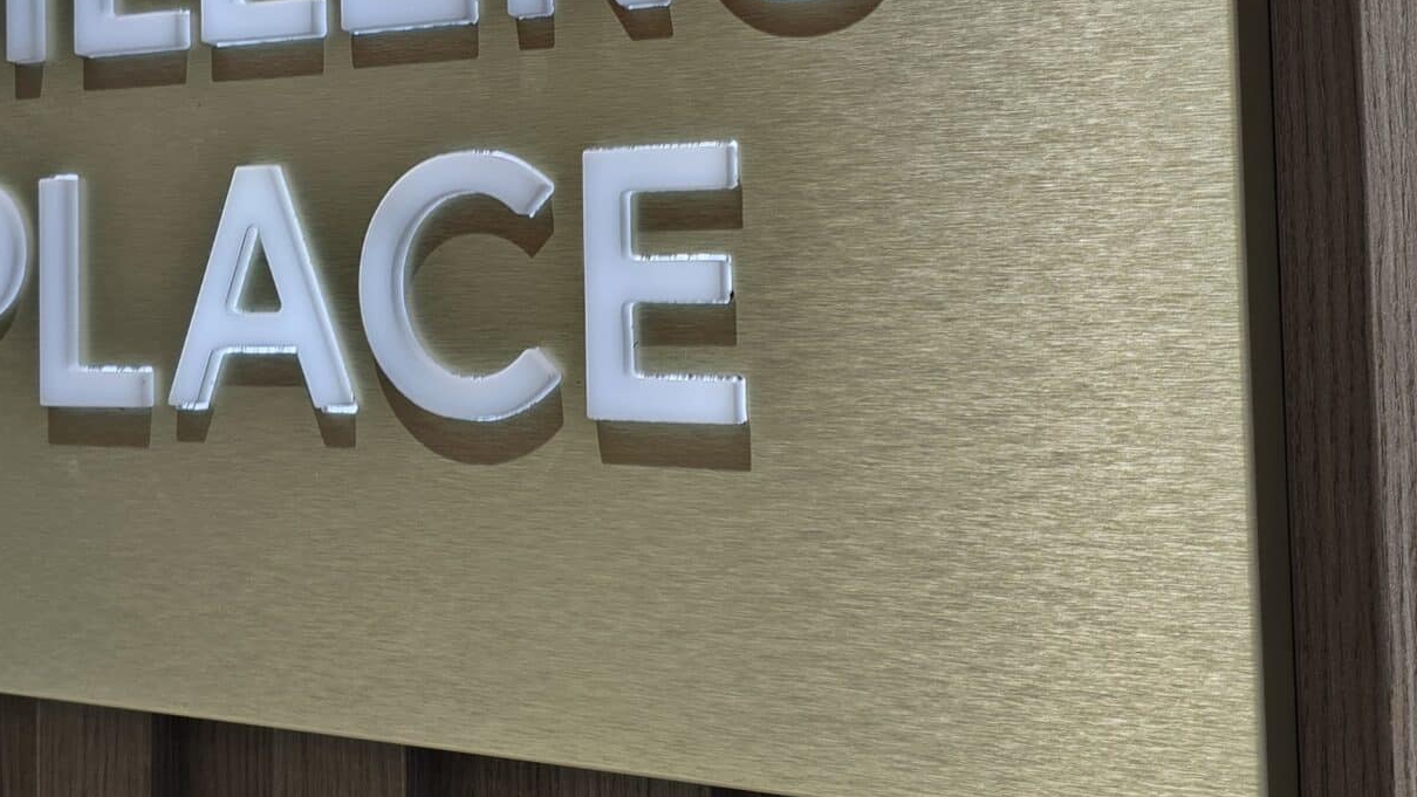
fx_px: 1992
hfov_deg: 38.5
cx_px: 424
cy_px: 181
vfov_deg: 22.4
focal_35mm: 53
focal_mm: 6.3
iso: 100
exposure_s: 1/100
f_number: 1.7
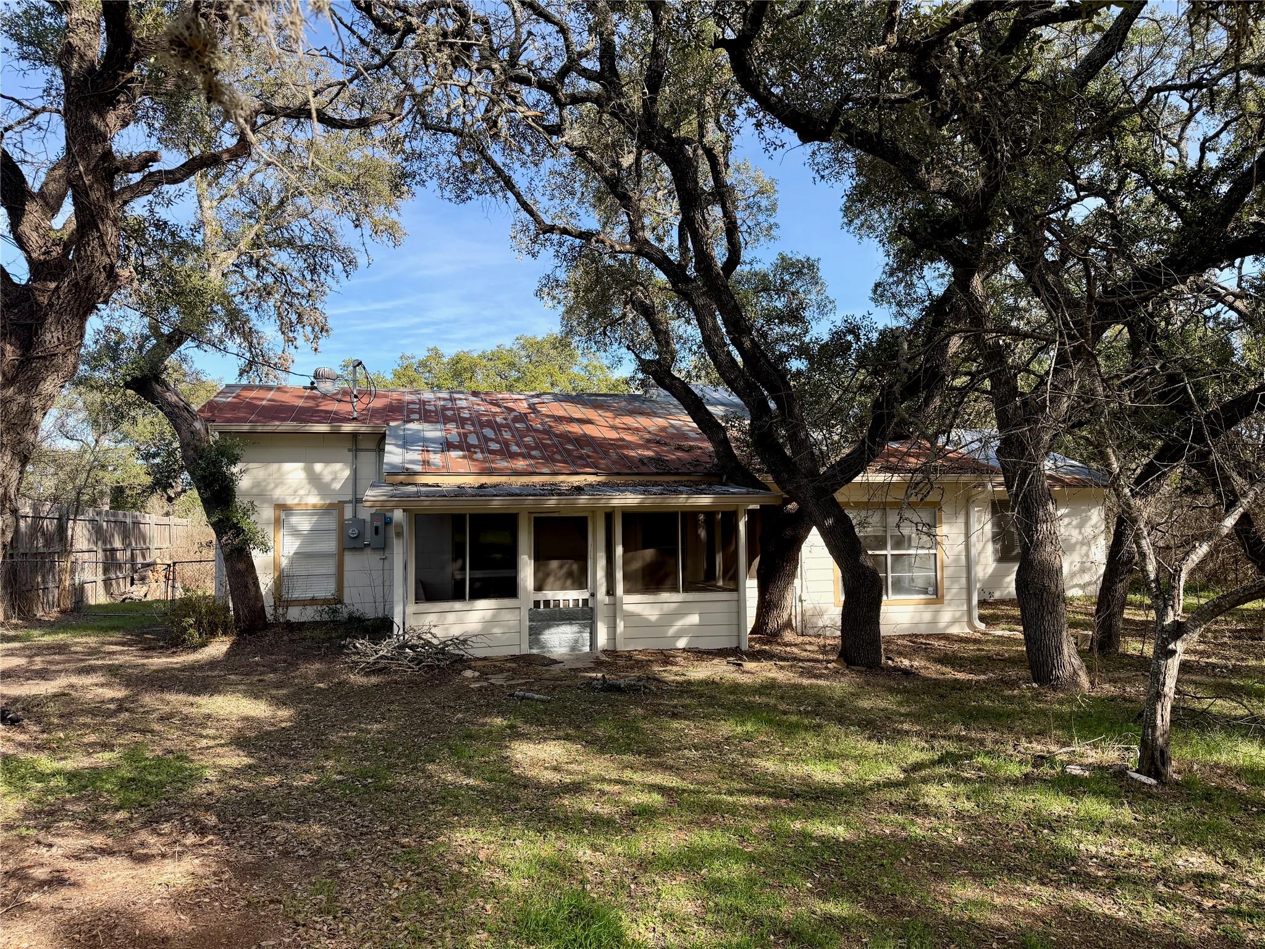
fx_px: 877
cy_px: 474
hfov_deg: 71.6
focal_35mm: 24
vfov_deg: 56.8
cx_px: 632
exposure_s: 1/1618
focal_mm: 6.76
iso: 100
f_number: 1.78
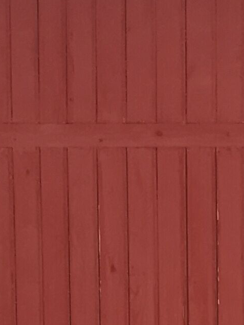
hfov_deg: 9.4
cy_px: 741
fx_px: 1455
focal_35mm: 155
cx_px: 301
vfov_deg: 11.0
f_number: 1.8
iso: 50
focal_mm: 3.95
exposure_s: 1/290
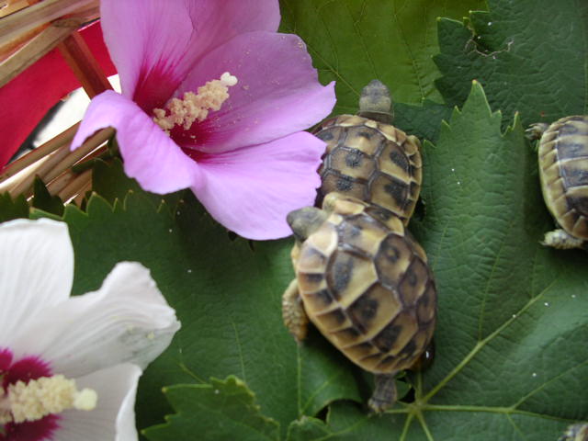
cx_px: 294
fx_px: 645
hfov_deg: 49.0
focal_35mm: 38
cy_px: 220
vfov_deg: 37.7
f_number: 2.8
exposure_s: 1/91.2
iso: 100
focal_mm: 5.8
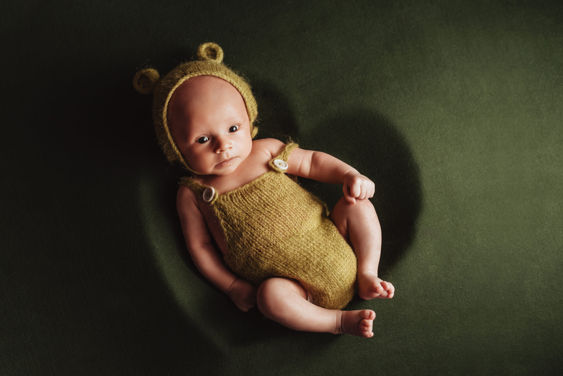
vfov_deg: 27.0
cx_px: 282
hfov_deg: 39.6
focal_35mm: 50
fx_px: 782
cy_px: 188
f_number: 2.8
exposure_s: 1/200
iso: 320
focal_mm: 50
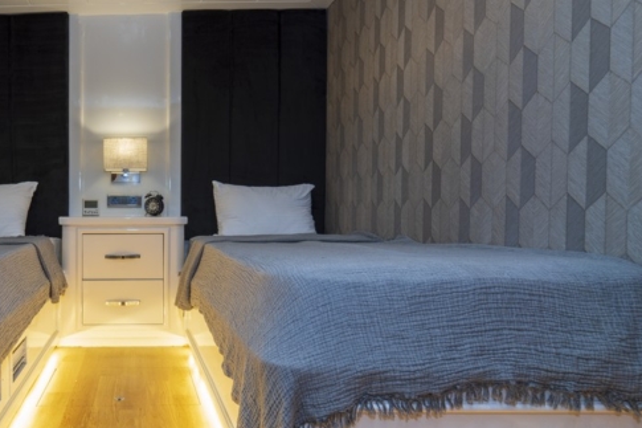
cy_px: 217
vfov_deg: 49.5
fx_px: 463
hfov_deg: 64.5
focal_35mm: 26
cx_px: 147
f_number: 6.3
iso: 100
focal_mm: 14
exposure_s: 1/4
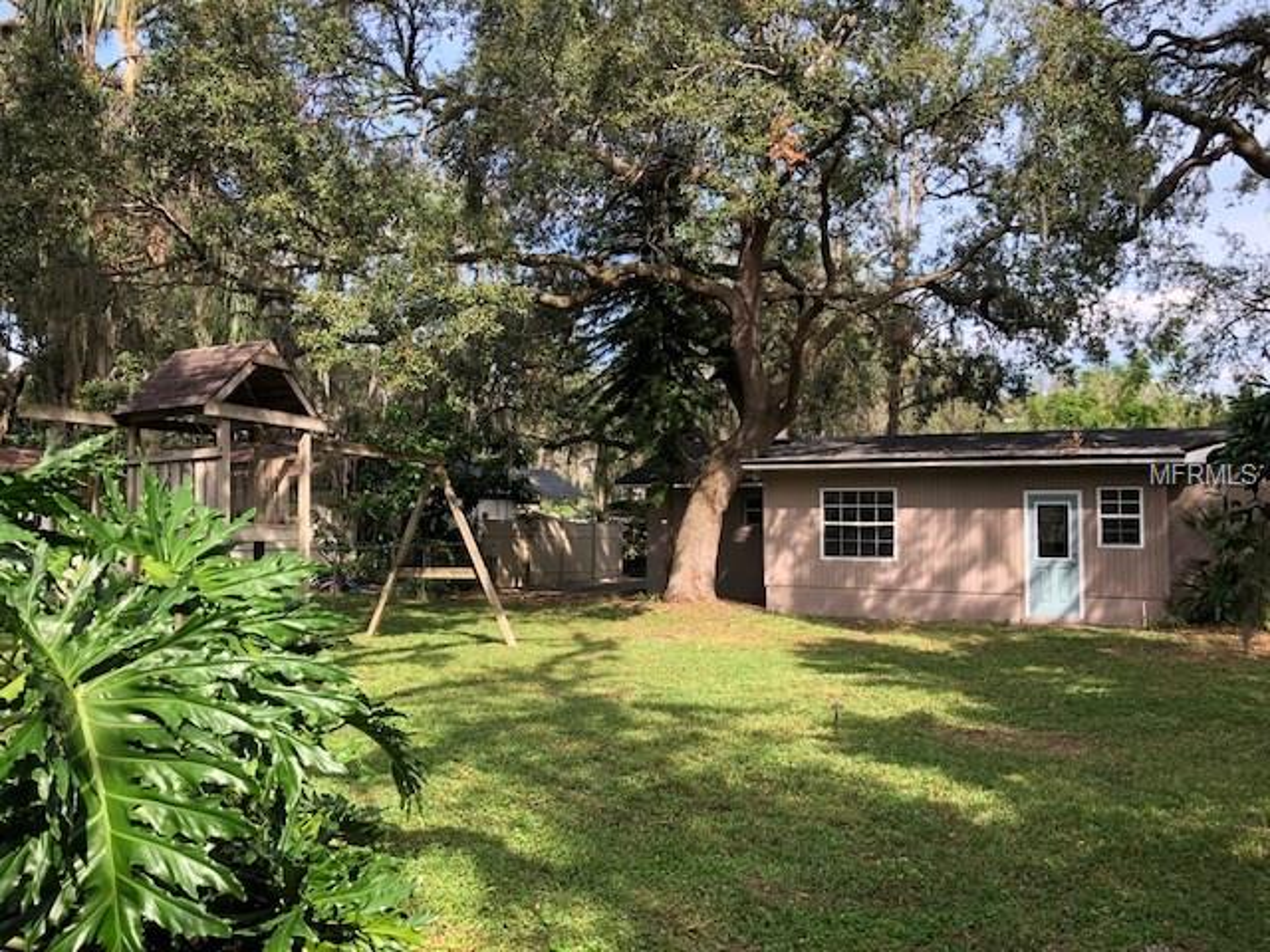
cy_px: 476
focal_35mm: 29
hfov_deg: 61.7
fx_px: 1064
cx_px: 635
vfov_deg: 48.2
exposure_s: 1/390
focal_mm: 3.99
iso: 20
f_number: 1.8
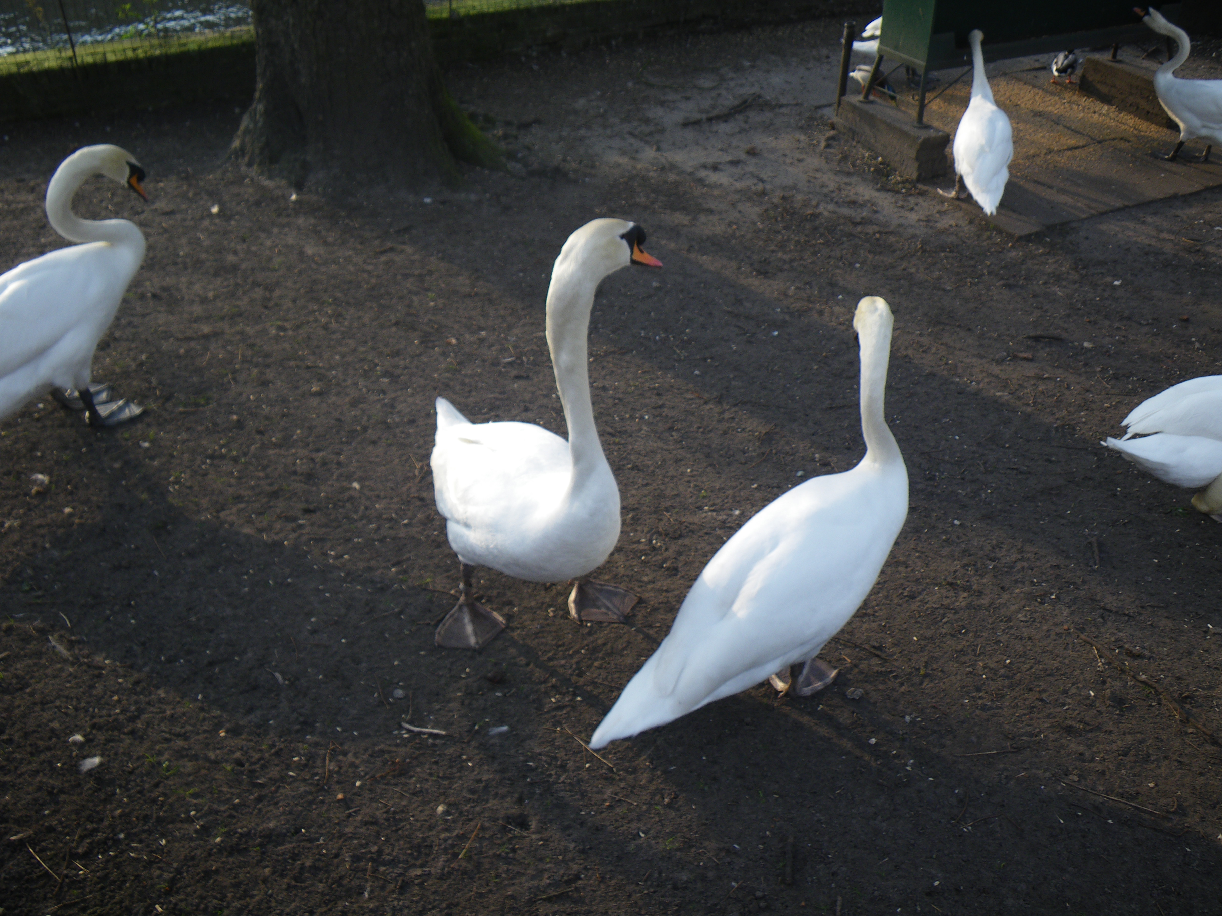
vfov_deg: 49.7
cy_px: 458
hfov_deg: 63.4
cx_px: 611
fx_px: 988
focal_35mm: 28
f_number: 3.5
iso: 50
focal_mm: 5
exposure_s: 1/100
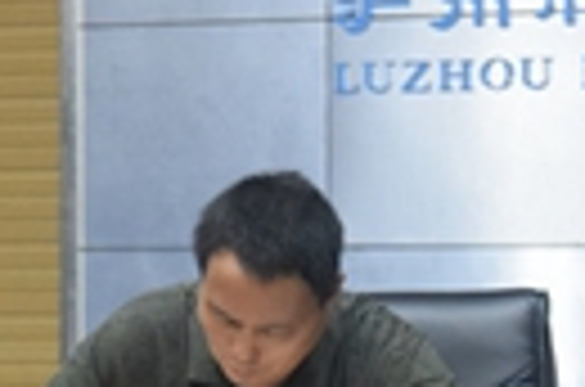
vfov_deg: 4.7
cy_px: 371
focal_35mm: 289
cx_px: -482
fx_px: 4685
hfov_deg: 7.0
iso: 3200
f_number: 5
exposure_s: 1/125
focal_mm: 50
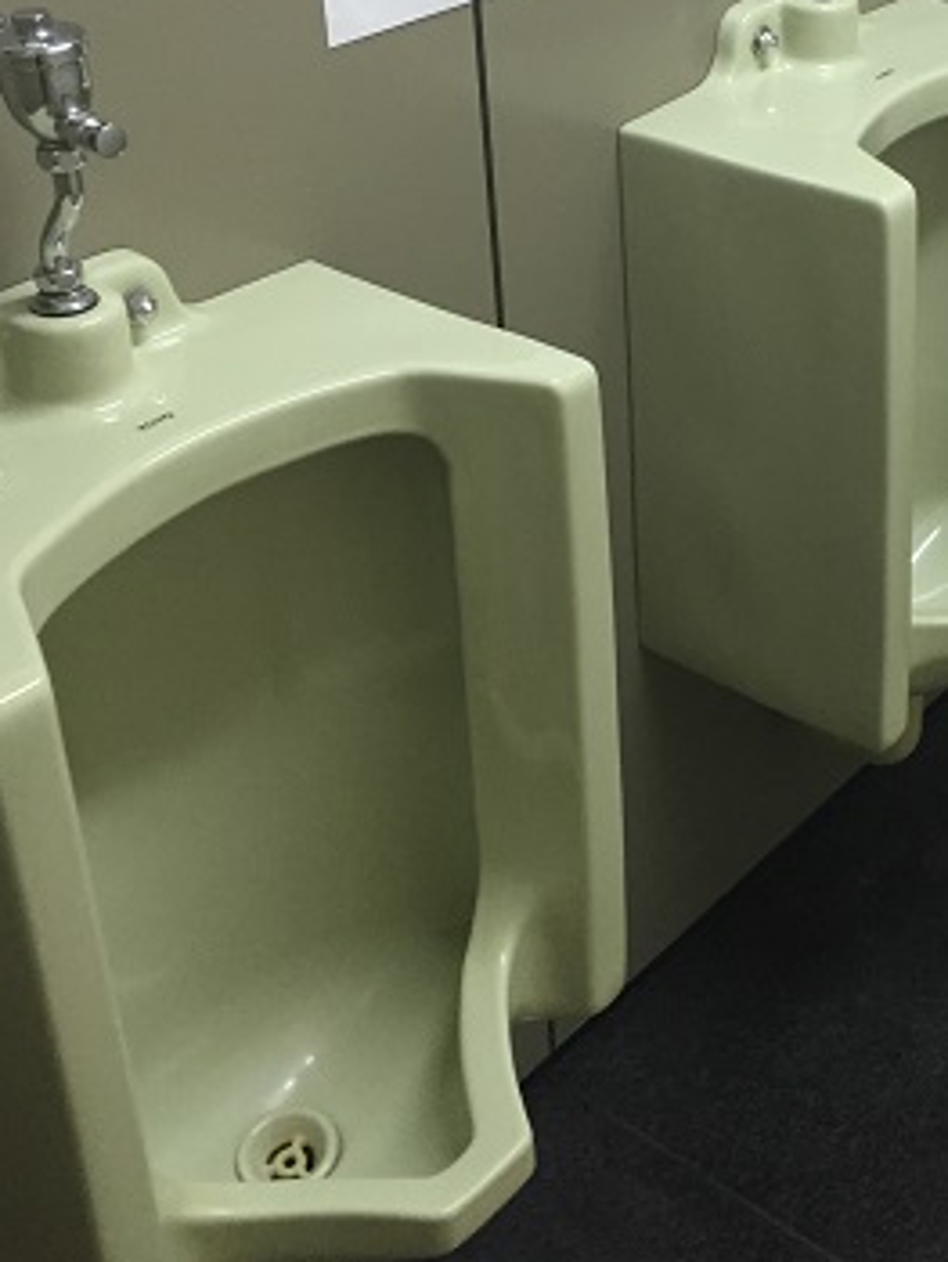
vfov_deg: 35.6
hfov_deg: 27.1
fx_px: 1933
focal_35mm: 53
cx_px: 739
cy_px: 361
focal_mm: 4.15
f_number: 2.2
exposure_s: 1/30
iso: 100
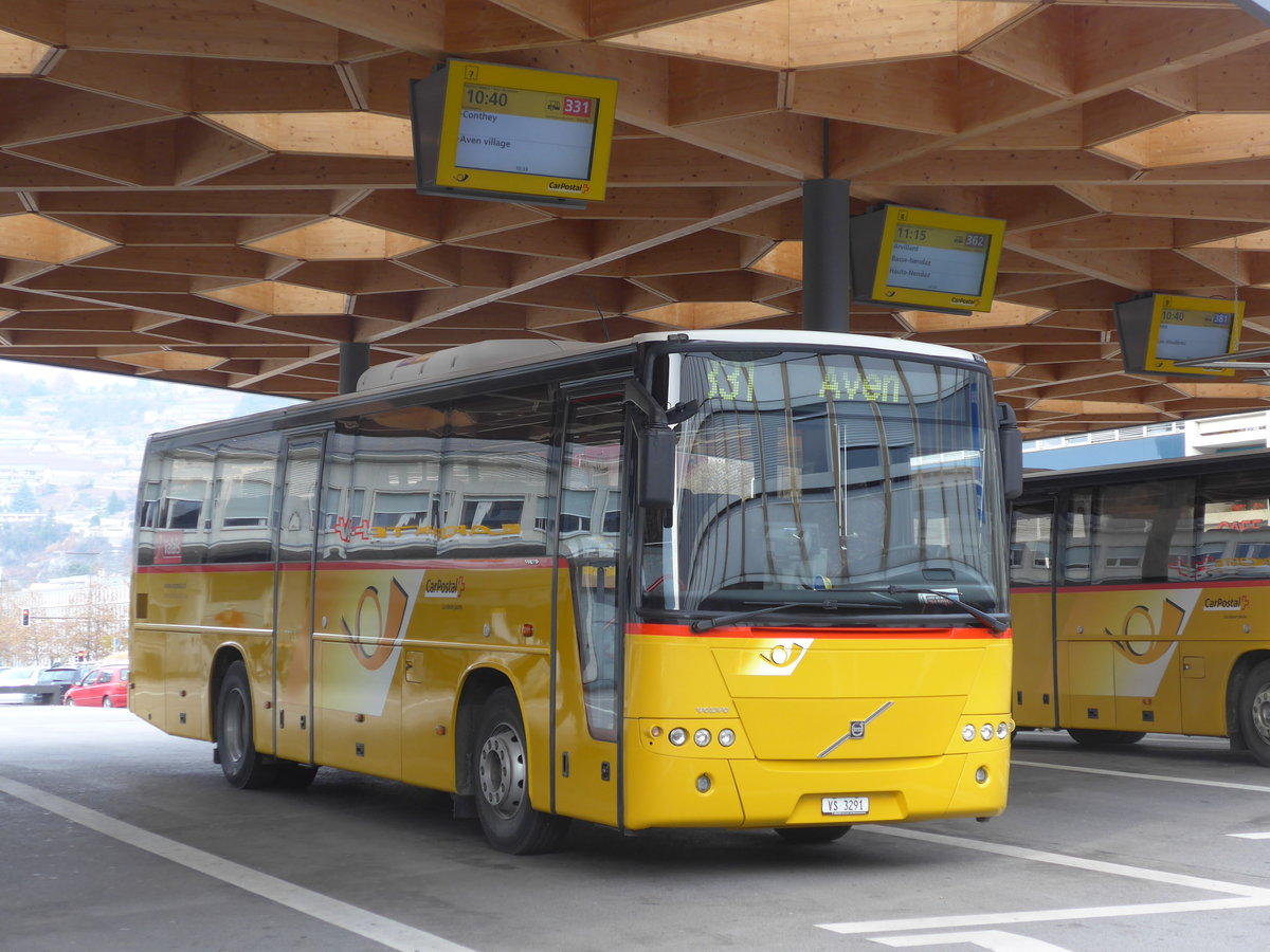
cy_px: 476
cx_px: 635
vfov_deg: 22.3
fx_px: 2421
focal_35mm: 66
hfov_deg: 29.4
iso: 125
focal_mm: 13.4
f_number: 3.9
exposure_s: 1/80
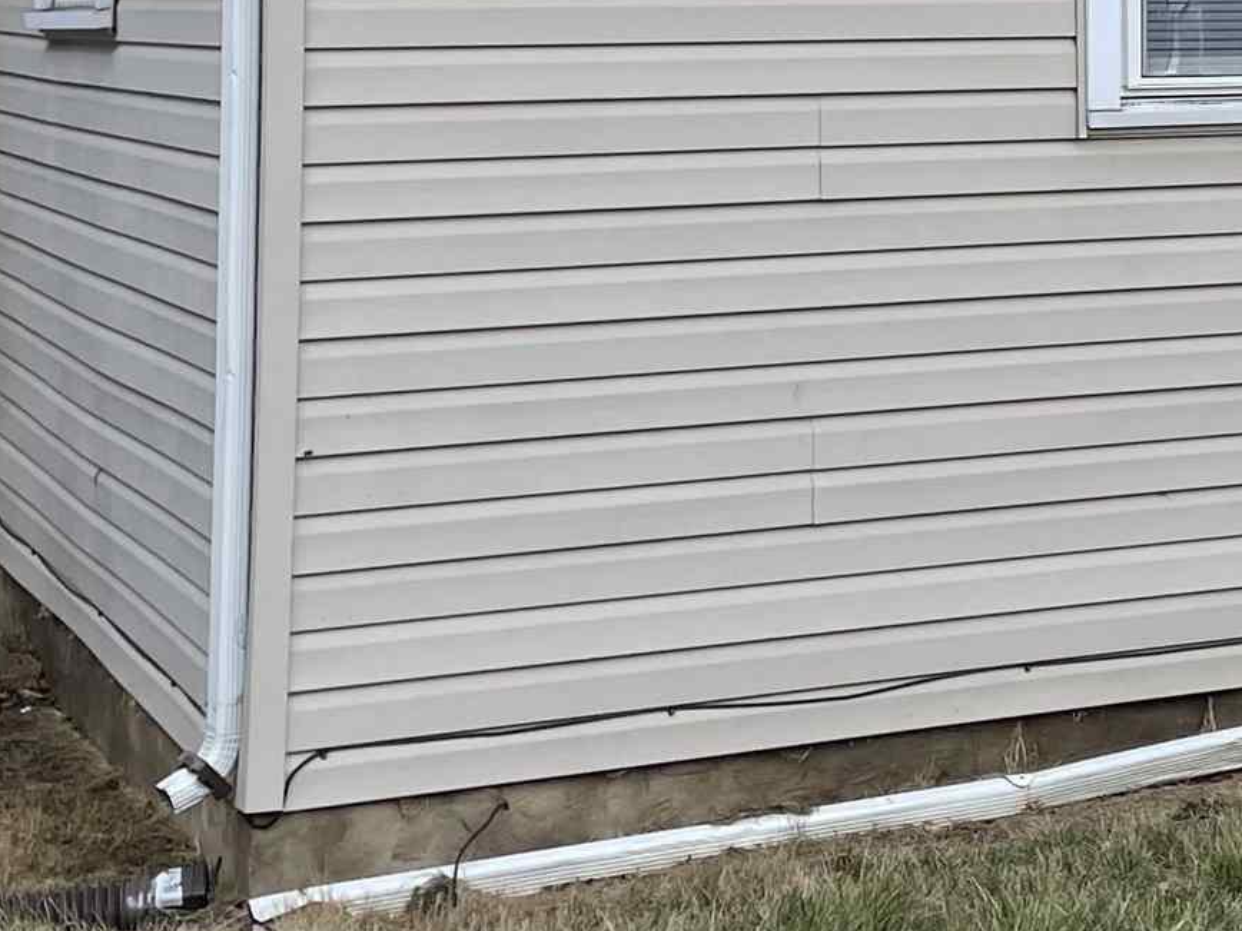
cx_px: 1291
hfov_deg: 20.5
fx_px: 3301
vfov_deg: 15.6
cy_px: -130
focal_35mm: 92
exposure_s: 1/1033
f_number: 1.6
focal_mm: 4.2
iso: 32
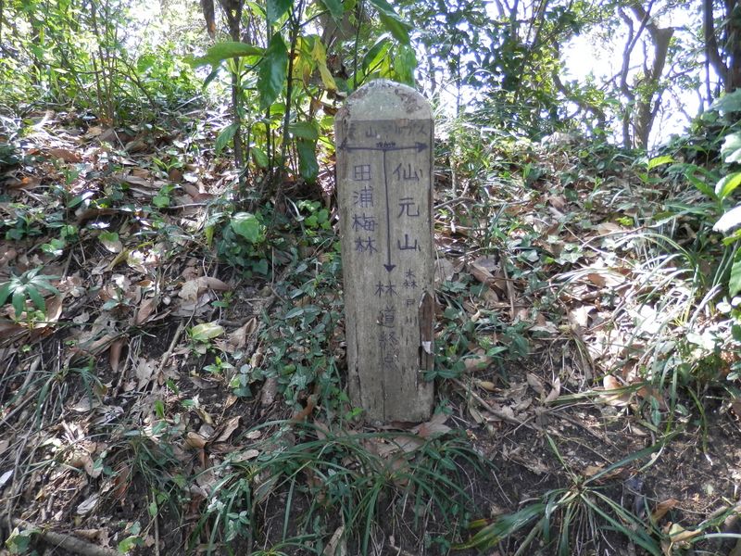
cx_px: 370
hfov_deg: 69.4
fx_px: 535
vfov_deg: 54.9
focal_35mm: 25
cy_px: 278
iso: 80
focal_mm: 4.5
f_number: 3
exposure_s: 1/50
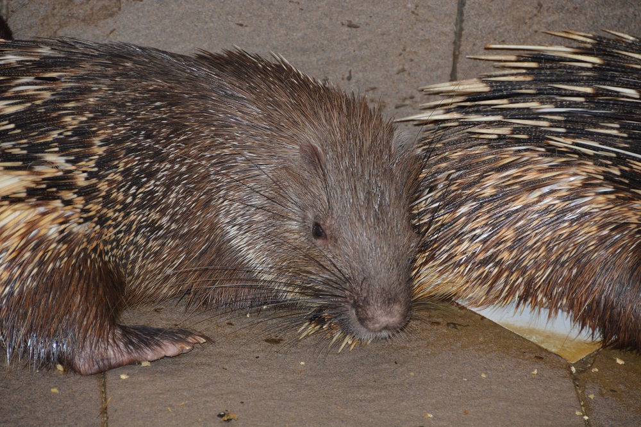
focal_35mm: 300
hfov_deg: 6.9
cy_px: 214
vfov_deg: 4.6
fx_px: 5340
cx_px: 320
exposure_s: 1/60
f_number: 5.6
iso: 800
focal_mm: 200
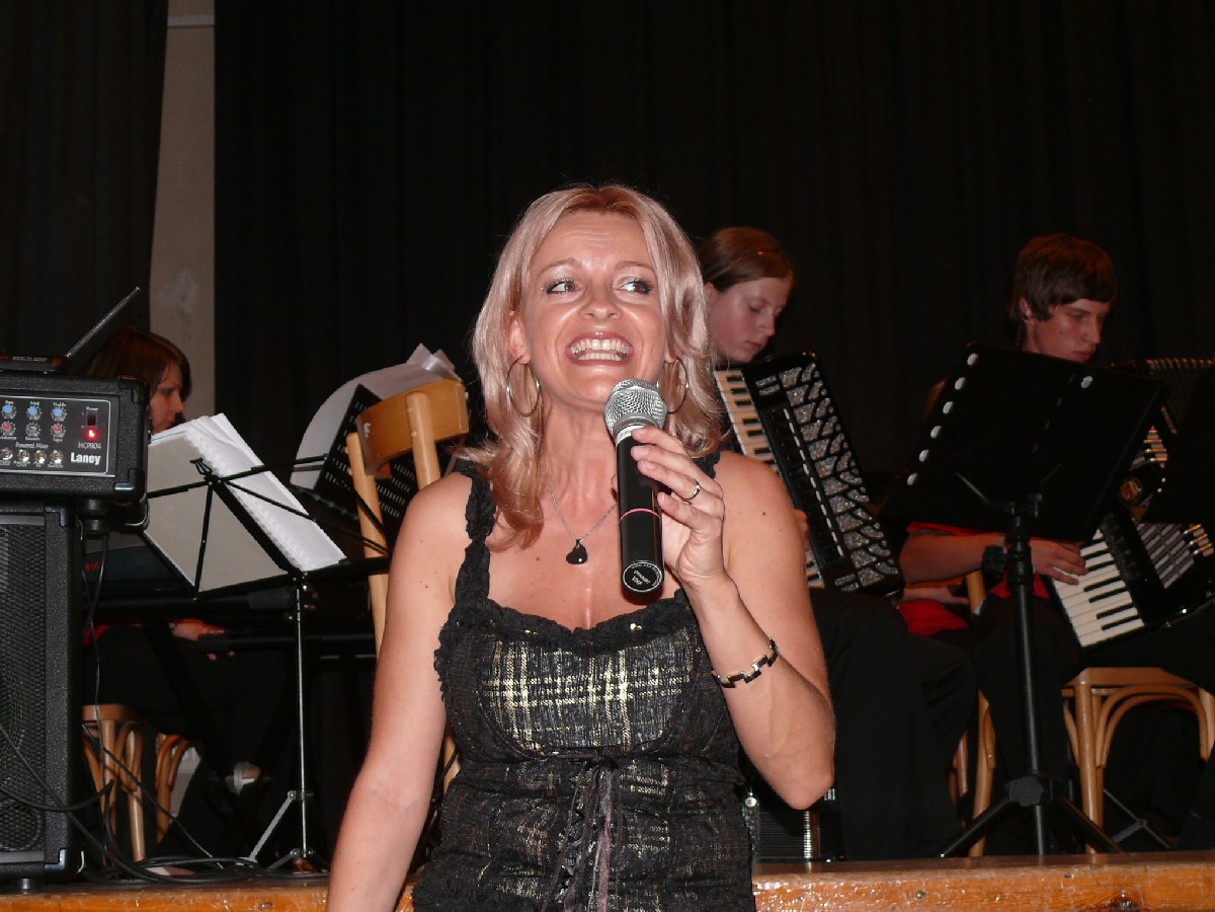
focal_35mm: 63
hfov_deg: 30.7
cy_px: 456
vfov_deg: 23.3
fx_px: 2211
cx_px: 608
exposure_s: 1/30
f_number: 3.2
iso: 100
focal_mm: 10.3
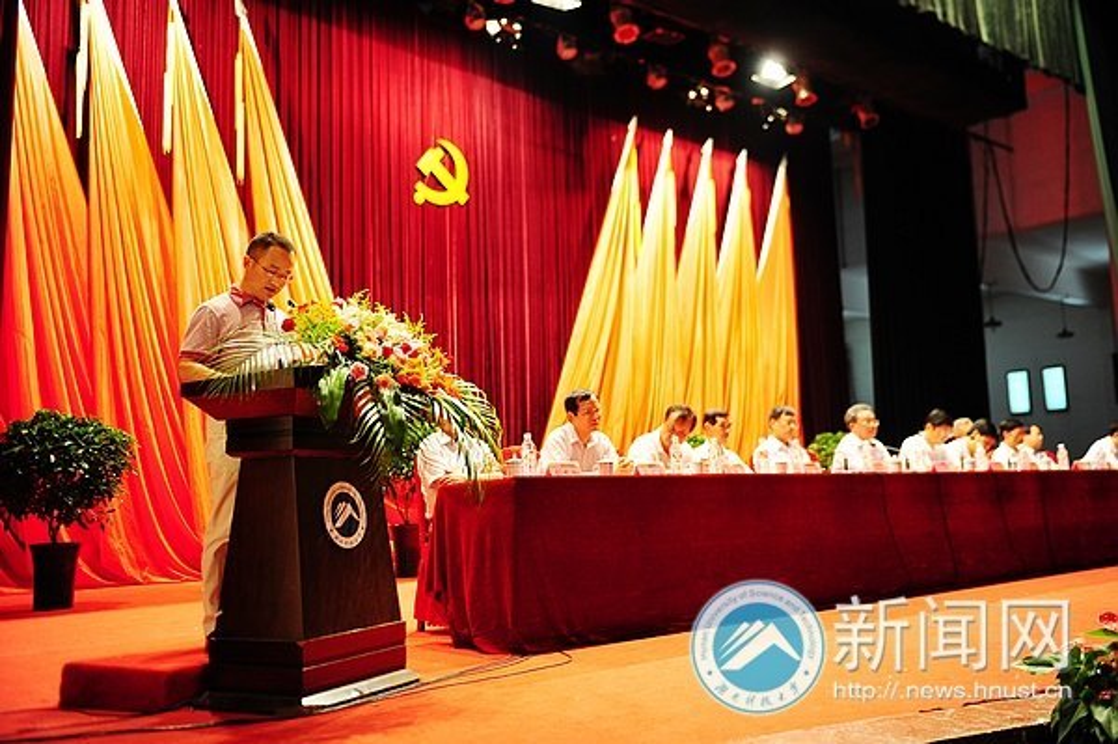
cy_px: 372
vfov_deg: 38.8
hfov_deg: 55.8
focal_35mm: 34
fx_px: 1055
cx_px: 559
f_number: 2.8
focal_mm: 34
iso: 1250
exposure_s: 1/30
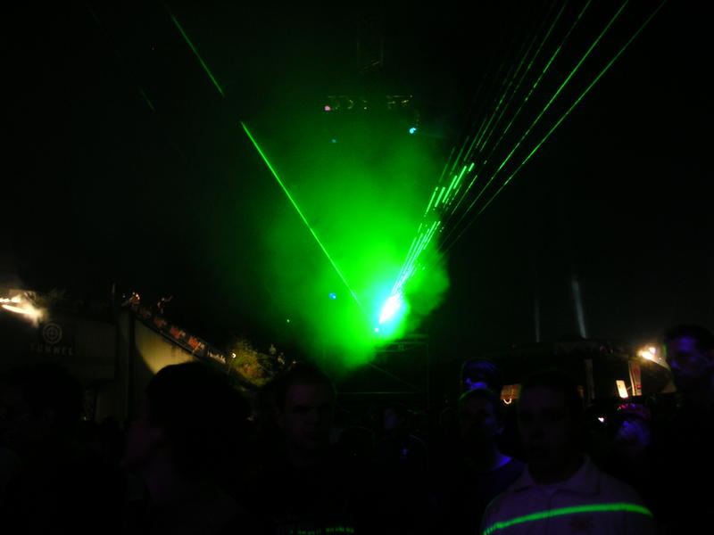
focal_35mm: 37
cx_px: 357
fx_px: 763
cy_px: 268
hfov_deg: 50.1
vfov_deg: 38.7
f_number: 2.8
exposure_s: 1/10
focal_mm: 5.7
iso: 100
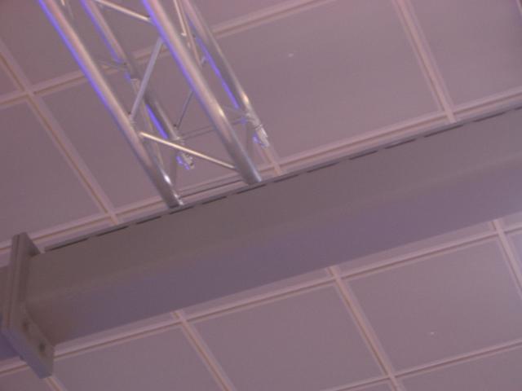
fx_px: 1583
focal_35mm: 105
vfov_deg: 14.1
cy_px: 196
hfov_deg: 18.7
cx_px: 261
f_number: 4.8
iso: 100
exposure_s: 1/13
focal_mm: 17.4
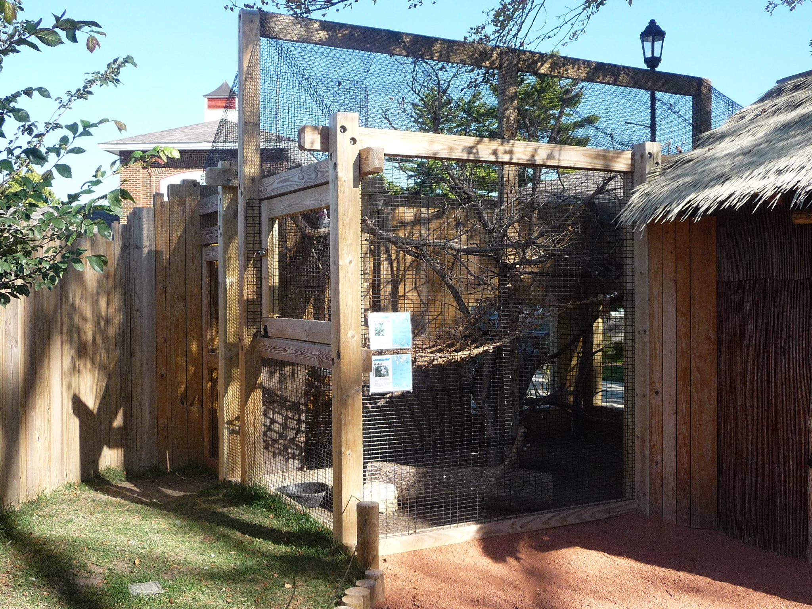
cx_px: 406
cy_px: 304
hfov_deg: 49.0
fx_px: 891
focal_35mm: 38
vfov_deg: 37.7
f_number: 3.3
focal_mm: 4.7
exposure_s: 1/320
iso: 100
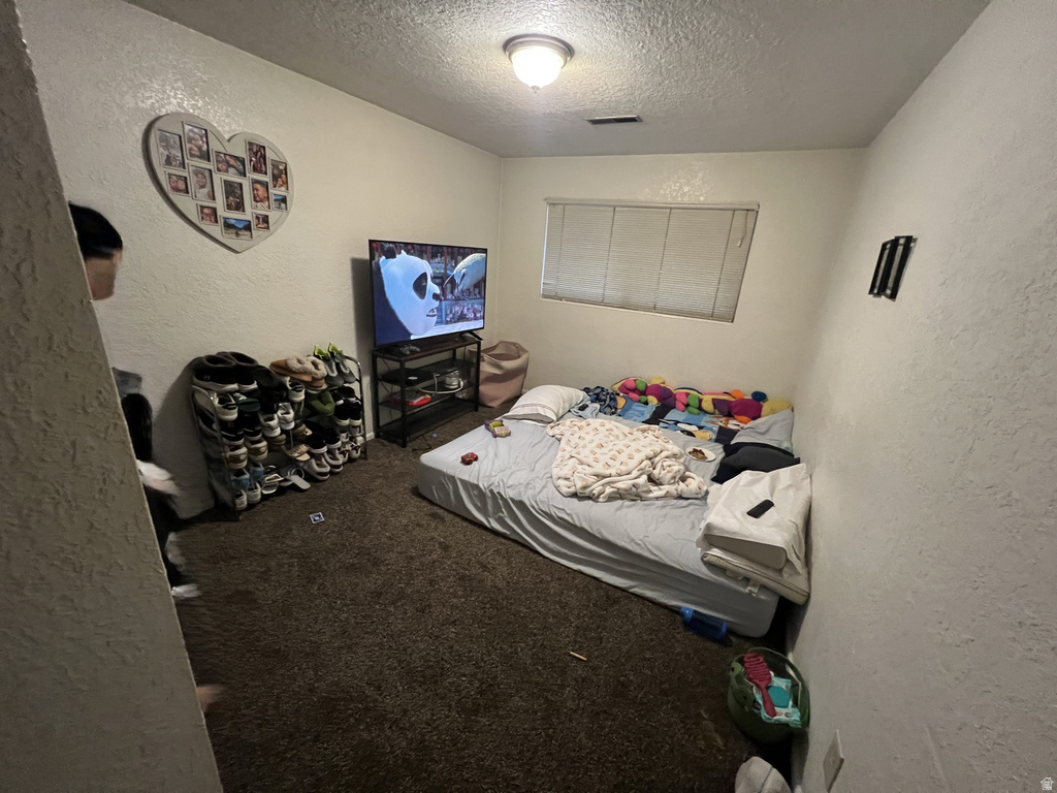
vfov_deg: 89.9
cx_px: 528
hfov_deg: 106.2
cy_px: 396
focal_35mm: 13
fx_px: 397
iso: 640
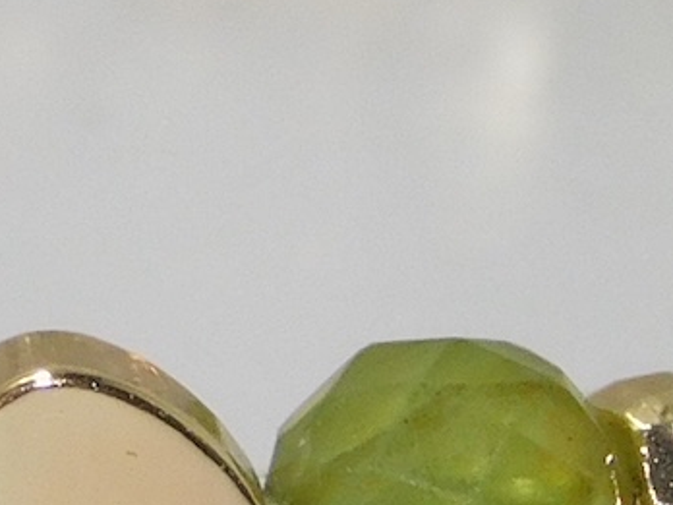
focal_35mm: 1320
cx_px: -470
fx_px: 25663
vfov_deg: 1.1
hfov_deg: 1.5
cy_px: -22
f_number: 5.4
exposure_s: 1/60
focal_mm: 32.7
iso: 200
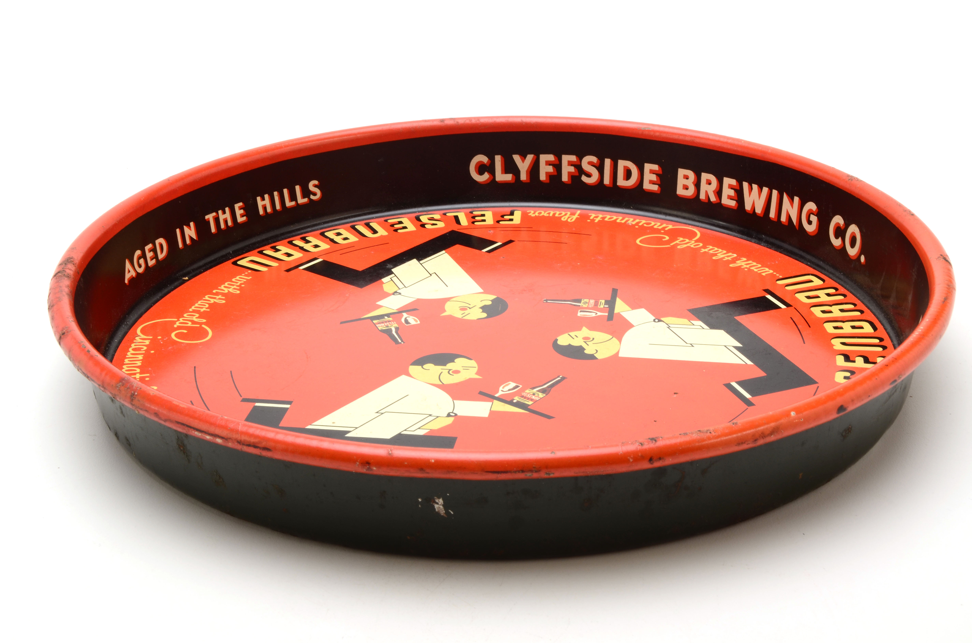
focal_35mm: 52
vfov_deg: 25.6
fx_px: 1415
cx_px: 486
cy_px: 322
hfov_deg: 37.9
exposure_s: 1/160
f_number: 20
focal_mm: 35
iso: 100
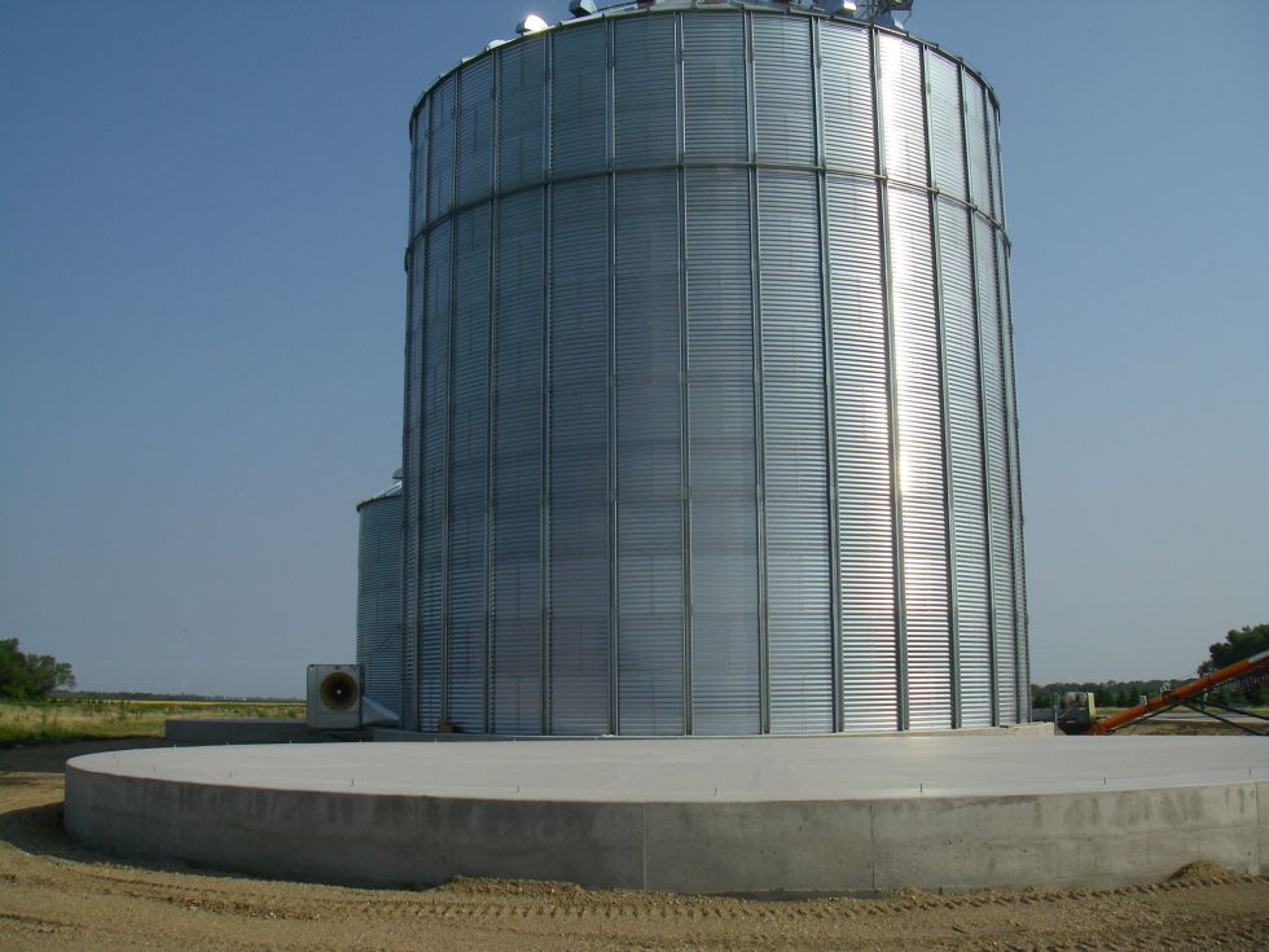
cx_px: 634
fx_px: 1393
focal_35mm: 38
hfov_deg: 49.0
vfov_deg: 37.7
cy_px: 476
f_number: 6.6
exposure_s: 1/400
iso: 64
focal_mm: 6.3
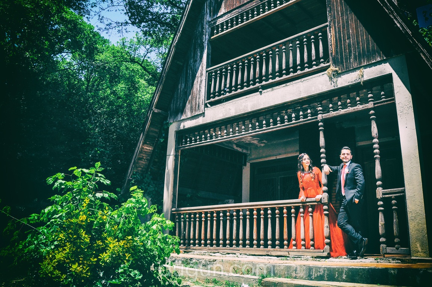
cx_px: 216
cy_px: 144
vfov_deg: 47.8
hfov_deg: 67.4
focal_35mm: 27
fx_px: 324
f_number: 16
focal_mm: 18
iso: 250
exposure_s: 1/125
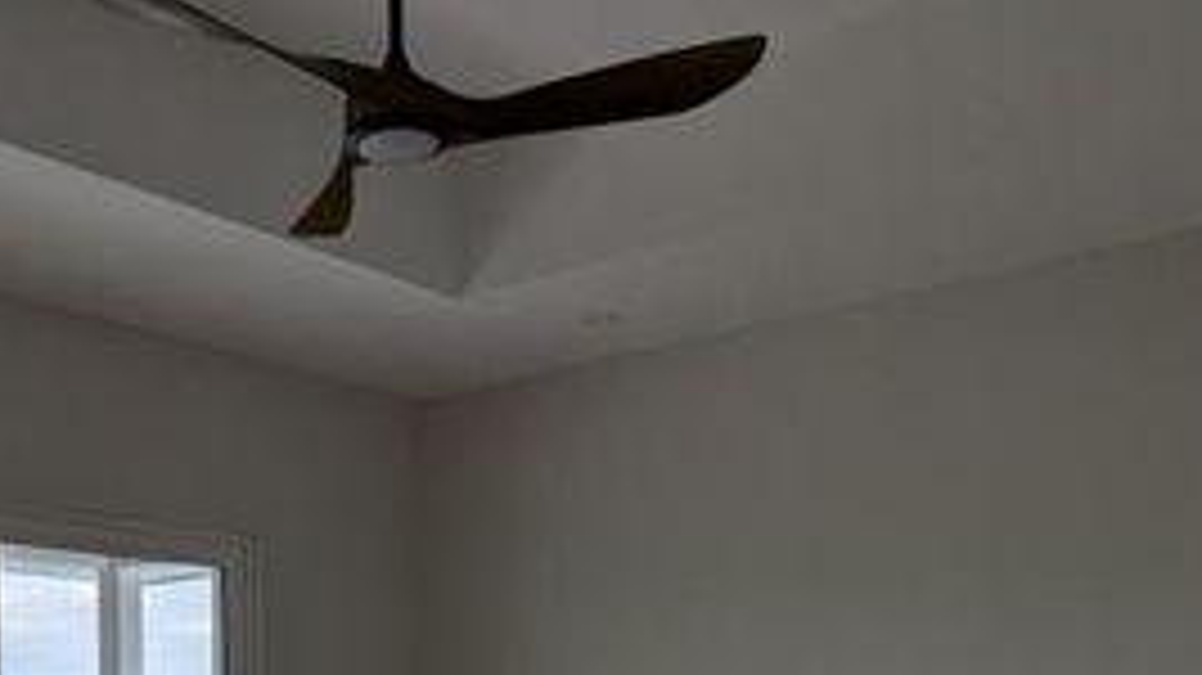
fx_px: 1466
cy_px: 864
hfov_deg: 43.4
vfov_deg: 23.2
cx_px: 322
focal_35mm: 46
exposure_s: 1/476
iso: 48
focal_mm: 2.35
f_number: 2.2
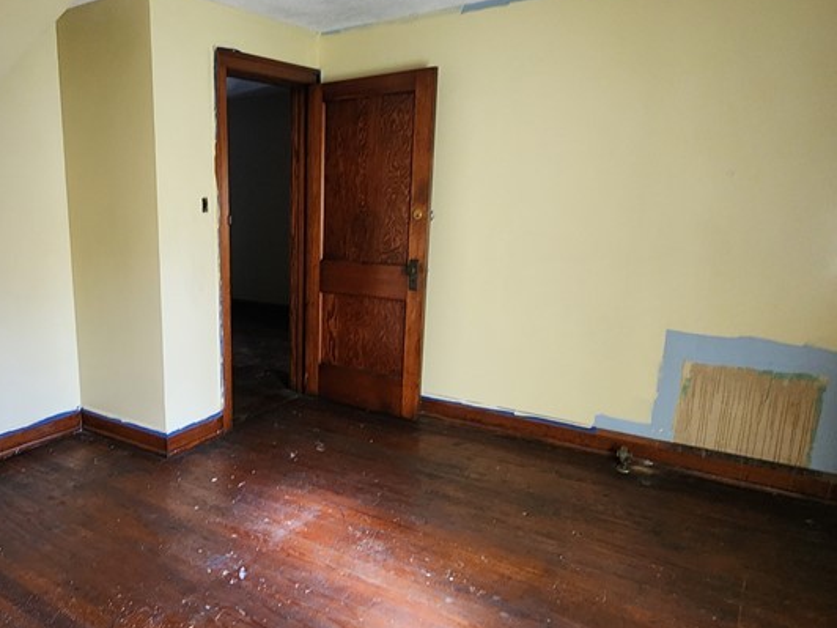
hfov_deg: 65.1
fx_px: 604
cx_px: 208
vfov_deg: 54.9
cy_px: 329
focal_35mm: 25
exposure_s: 1/30
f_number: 2.2
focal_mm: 2.2
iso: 320
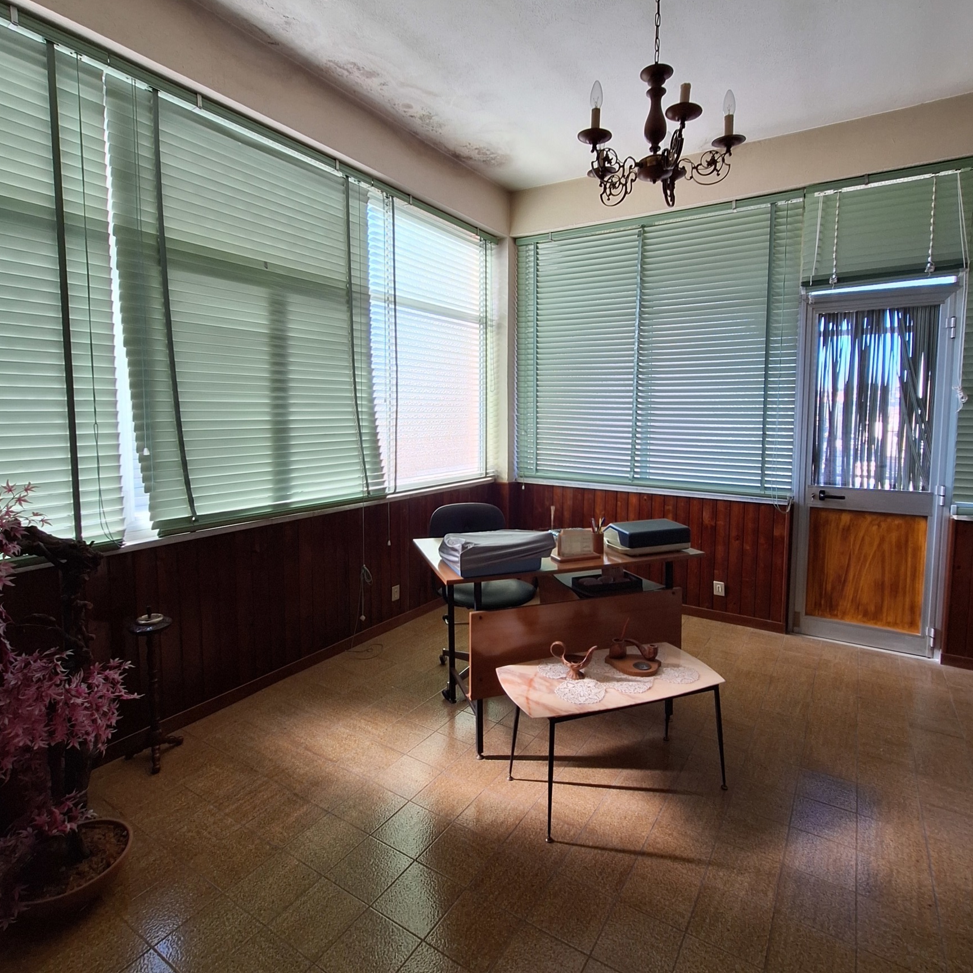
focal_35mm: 17
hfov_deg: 83.9
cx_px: 508
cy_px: 452
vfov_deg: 83.8
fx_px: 541
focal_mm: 1.74
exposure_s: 1/101
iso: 40
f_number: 2.2
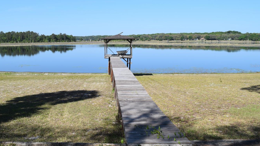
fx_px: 234
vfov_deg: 34.6
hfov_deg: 57.8
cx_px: 111
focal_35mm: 34
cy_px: 66
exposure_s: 1/320
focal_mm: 18
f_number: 9
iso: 200
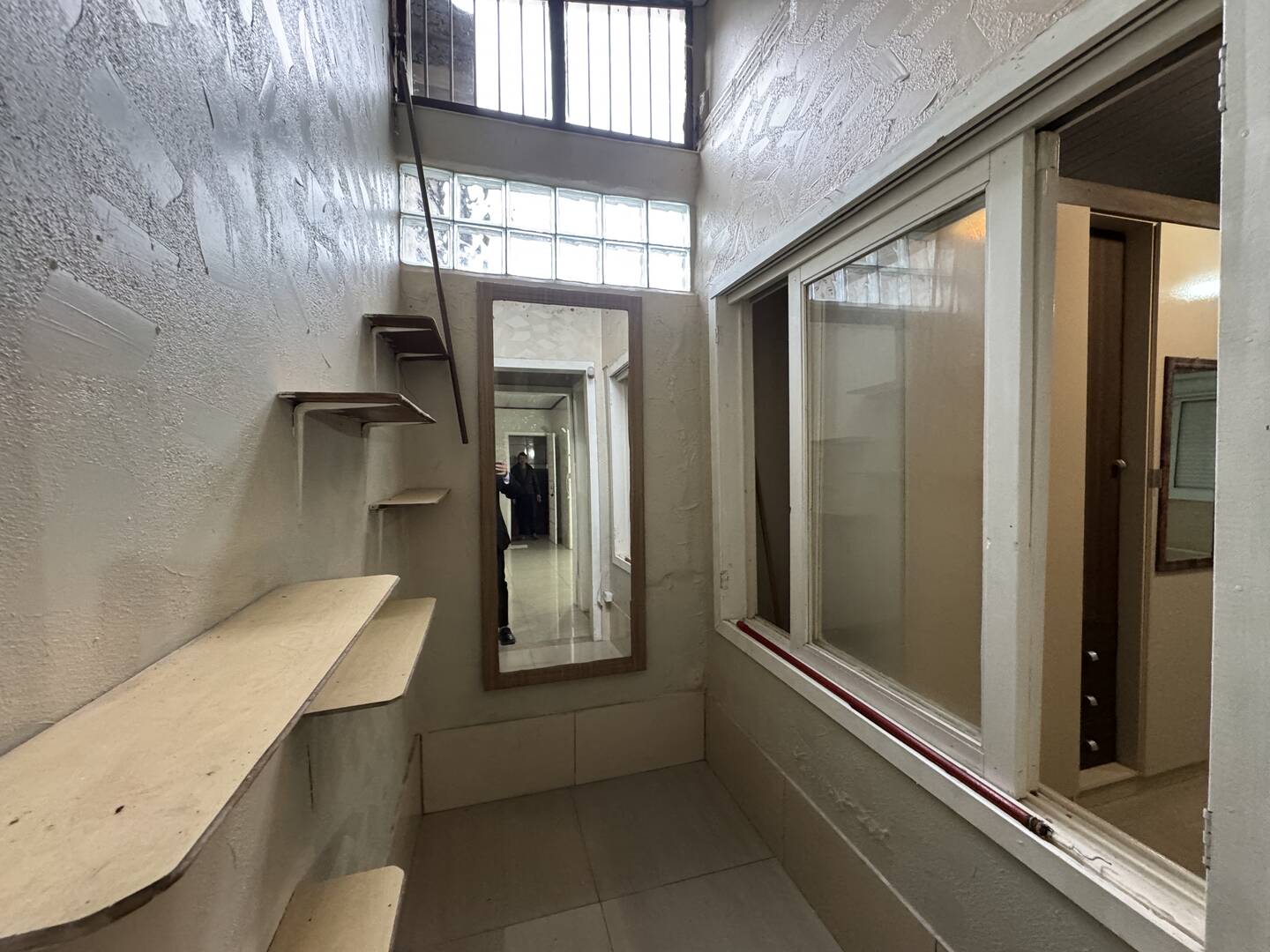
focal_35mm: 14
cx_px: 635
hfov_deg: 102.1
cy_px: 476
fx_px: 514
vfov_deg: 85.7
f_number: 2.2
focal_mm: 2.22
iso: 500
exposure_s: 1/60
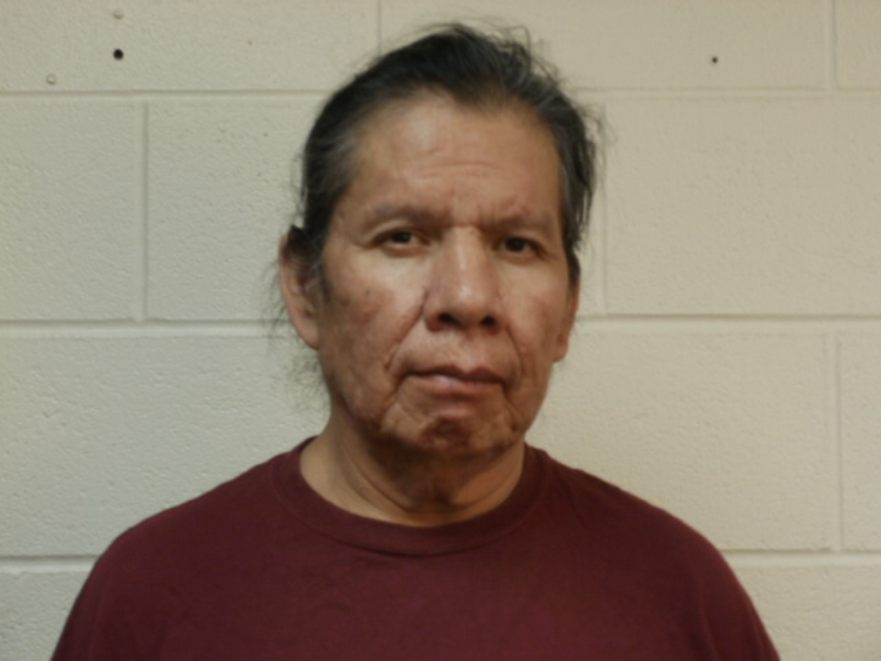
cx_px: 440
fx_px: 2062
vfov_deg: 18.2
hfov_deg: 24.1
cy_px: 330
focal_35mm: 81
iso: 125
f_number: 4.8
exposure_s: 1/6
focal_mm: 14.2
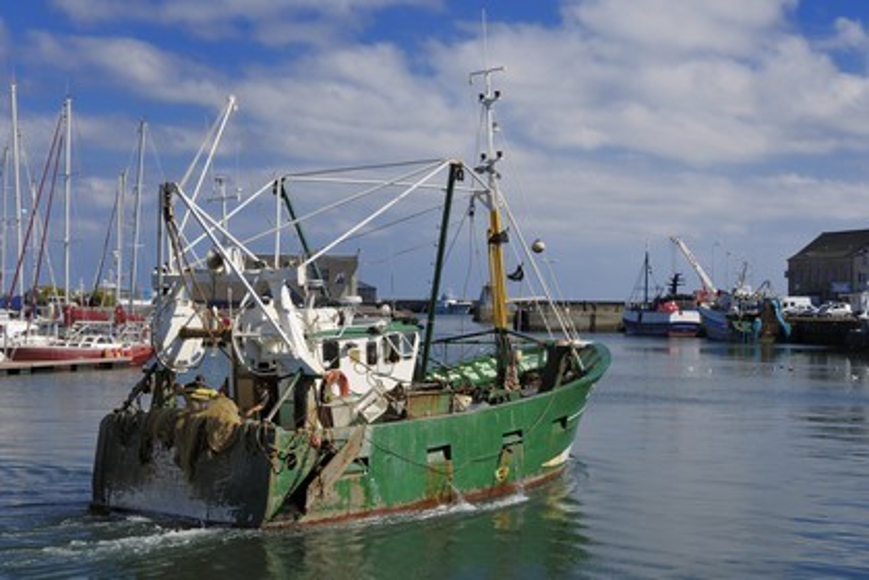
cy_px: 290
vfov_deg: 25.8
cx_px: 434
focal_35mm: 52
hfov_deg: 37.9
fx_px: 1267
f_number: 12
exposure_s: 1/160
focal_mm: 35
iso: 100
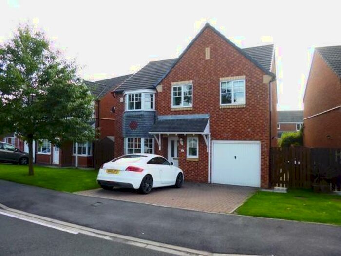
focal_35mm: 24
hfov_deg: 71.6
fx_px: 236
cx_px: 170
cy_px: 128
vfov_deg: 56.8
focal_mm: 4.3
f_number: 2.5
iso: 100
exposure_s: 1/500
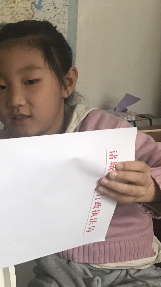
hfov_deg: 18.1
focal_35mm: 64
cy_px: 169
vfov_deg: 32.8
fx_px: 486
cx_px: -17
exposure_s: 1/14
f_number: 1.8
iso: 100
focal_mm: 3.99
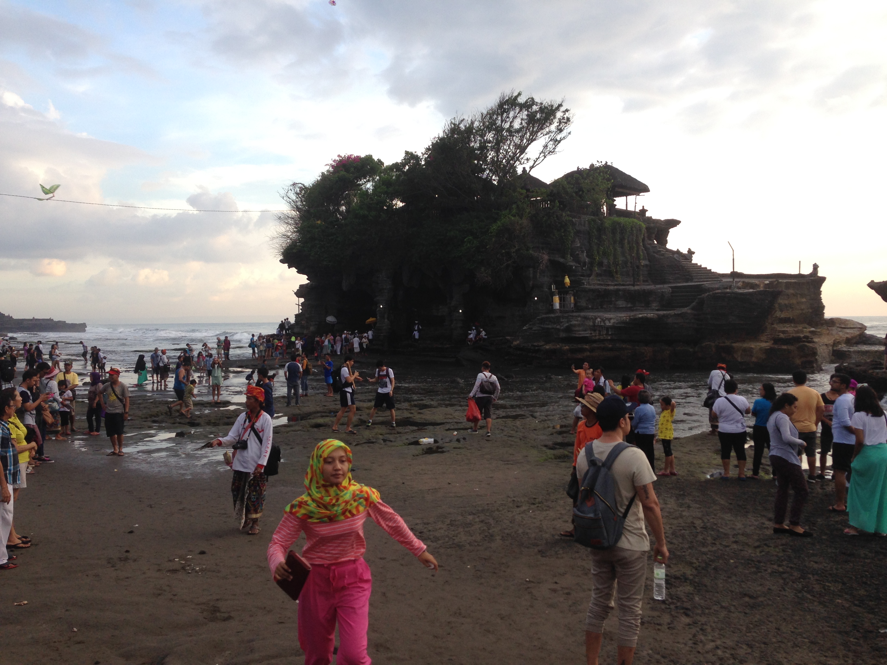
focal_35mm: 33
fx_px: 846
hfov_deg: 55.4
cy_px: 332
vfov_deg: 42.9
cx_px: 444
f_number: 2.4
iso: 50
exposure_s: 1/242
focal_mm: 4.12
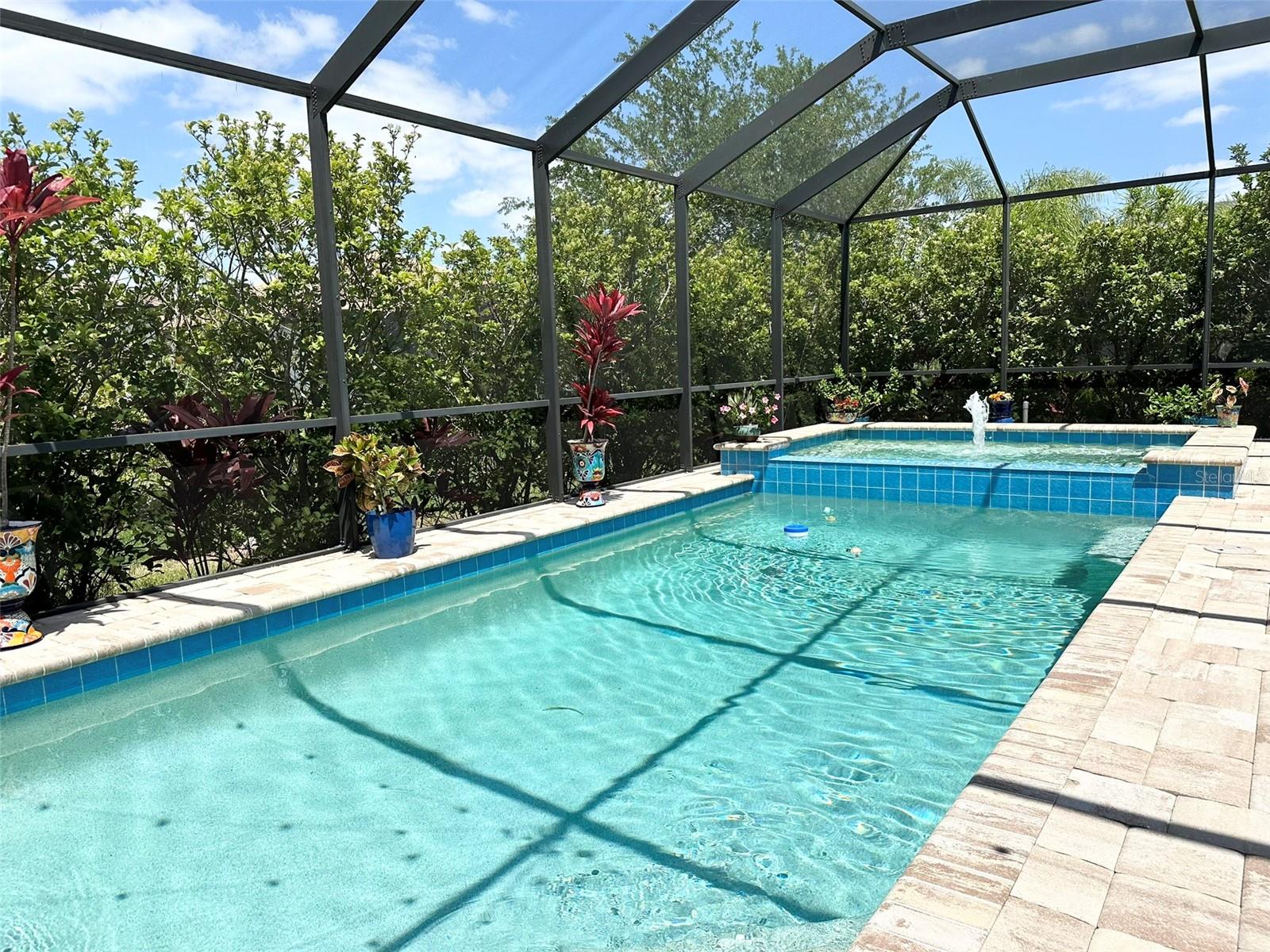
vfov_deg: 56.8
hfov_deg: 71.6
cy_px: 476
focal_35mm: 24
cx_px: 635
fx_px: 881
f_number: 1.78
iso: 80
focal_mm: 6.86
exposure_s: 1/4184
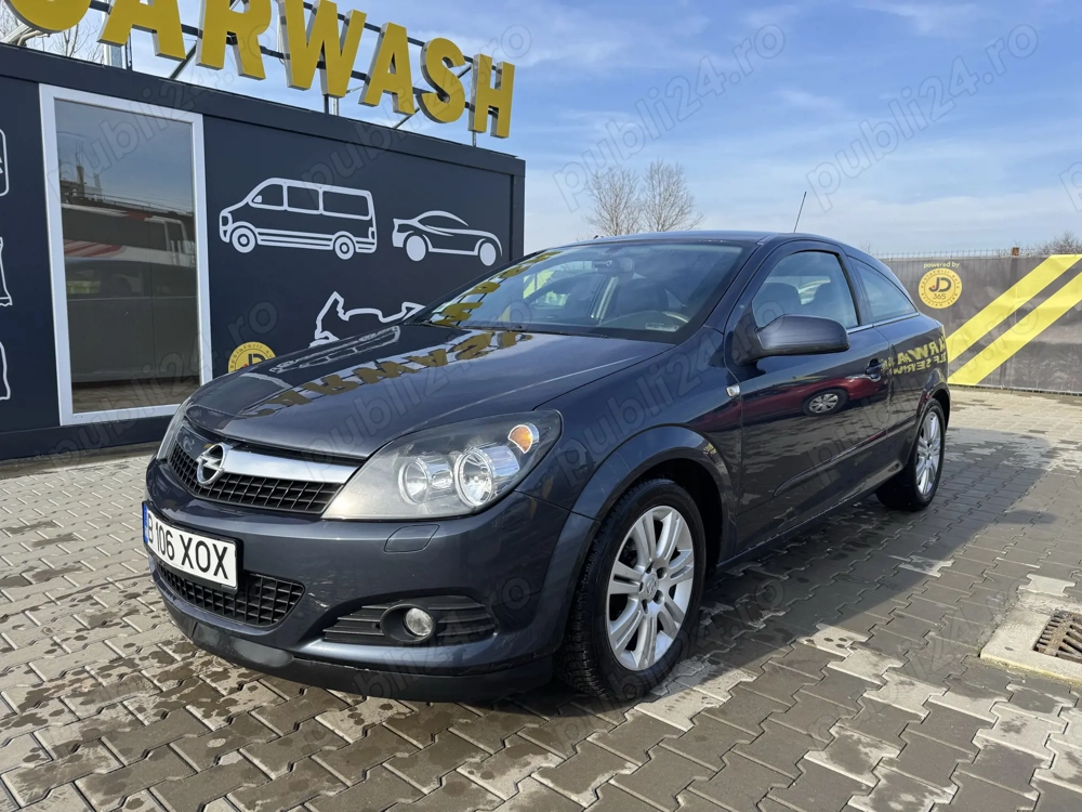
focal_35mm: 24
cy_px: 406
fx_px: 750
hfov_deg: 71.6
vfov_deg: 56.8
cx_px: 541
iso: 80
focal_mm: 6.76
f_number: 1.78
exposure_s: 1/1721
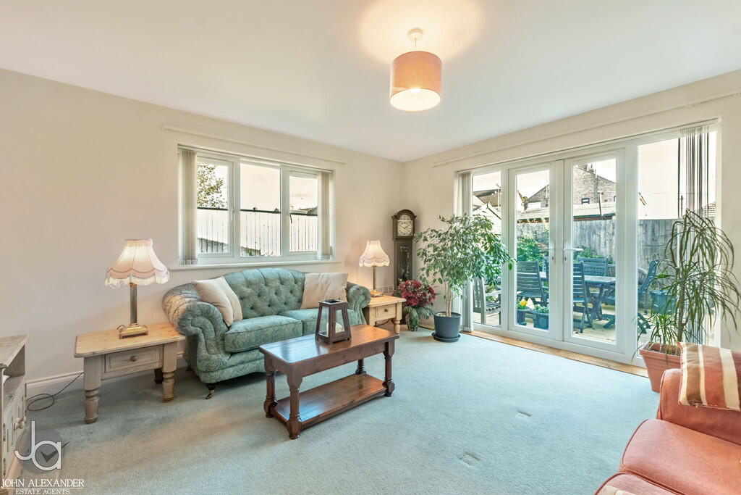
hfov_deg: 100.4
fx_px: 309
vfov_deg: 77.3
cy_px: 248
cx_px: 370
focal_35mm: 15
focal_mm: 10
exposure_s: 1/80
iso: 640
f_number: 9
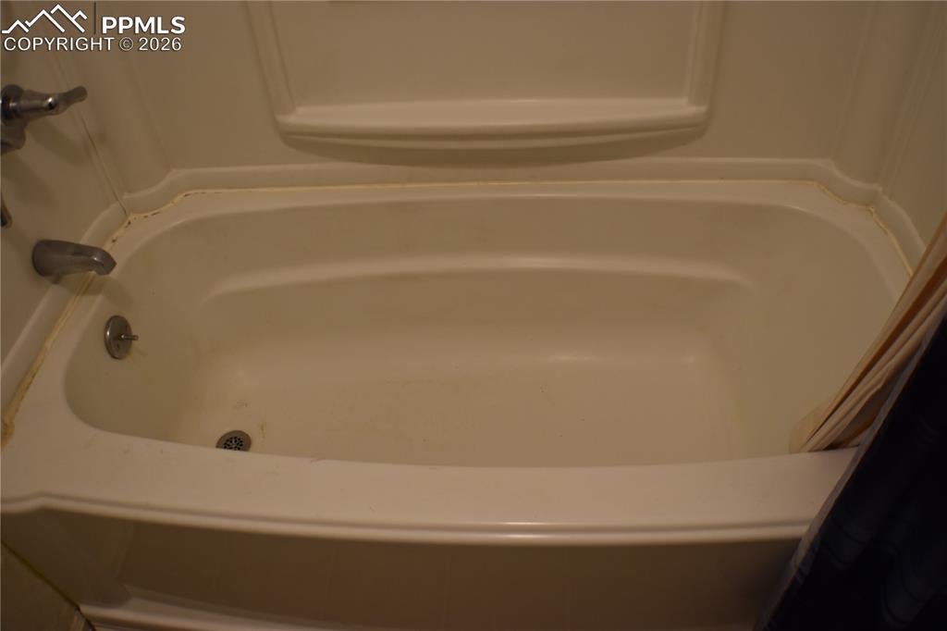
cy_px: 316
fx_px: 947
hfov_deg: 53.1
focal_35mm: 36
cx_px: 474
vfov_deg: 36.8
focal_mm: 24
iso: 450
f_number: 4
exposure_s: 1/60
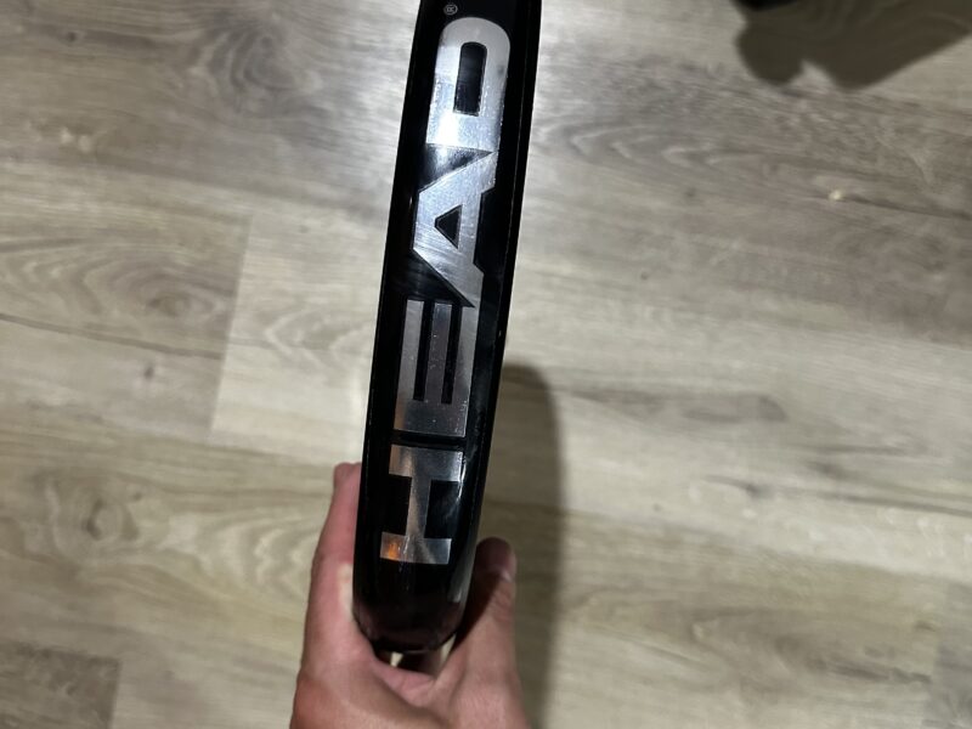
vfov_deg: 56.8
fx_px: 674
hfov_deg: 71.6
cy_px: 364
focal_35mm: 24
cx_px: 486
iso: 500
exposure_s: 1/50
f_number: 1.78
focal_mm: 6.86
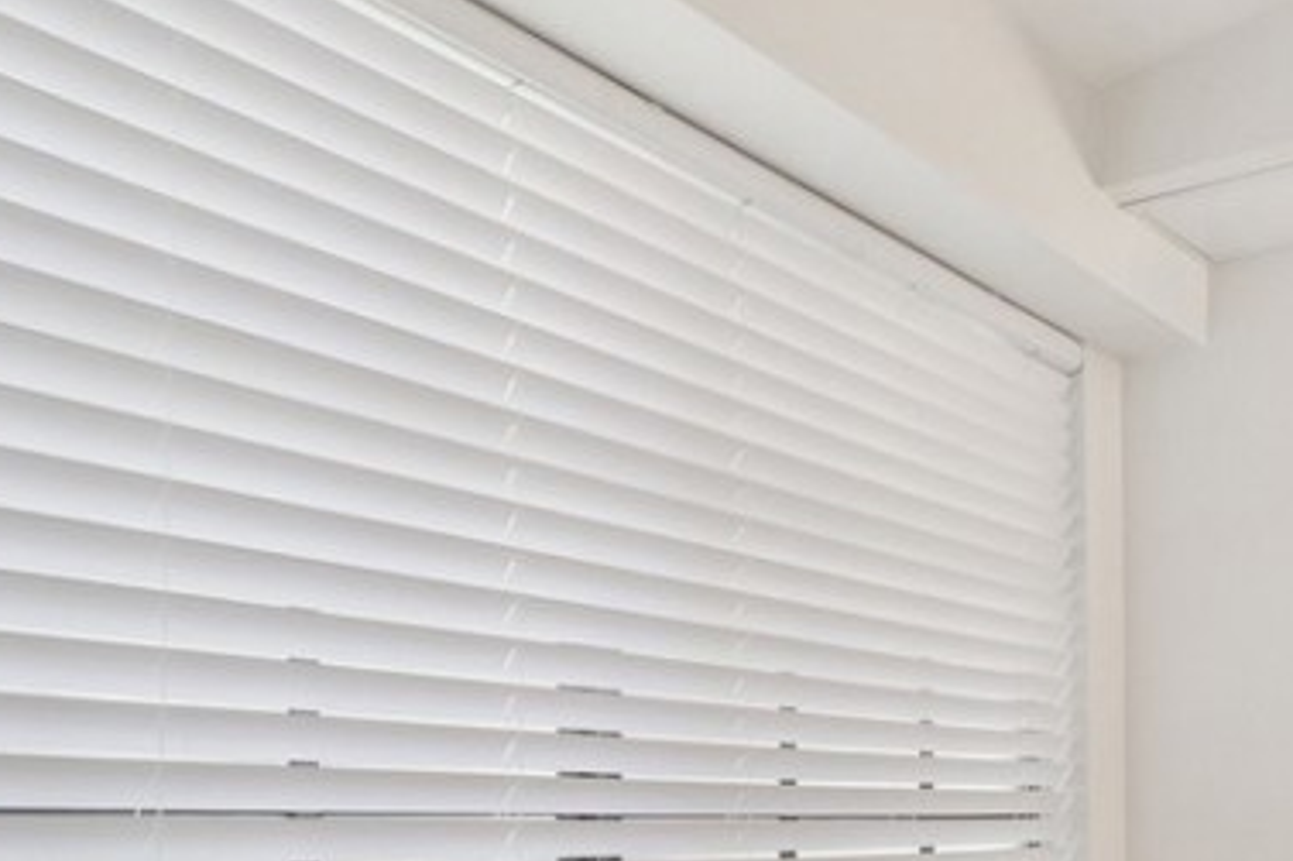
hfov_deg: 45.0
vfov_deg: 32.9
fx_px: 1364
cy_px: 803
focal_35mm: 38
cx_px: 1214
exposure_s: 1/30
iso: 400
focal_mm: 9
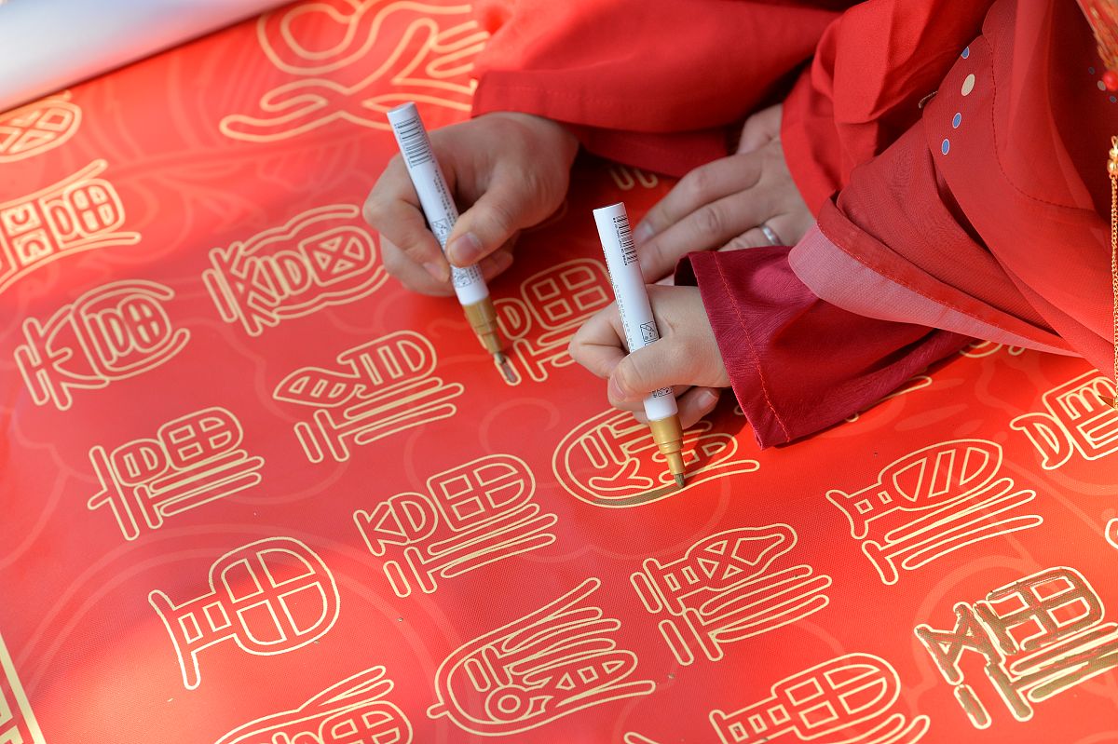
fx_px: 3601
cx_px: 559
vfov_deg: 11.8
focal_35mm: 116
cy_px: 372
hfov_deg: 17.6
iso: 640
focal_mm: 116
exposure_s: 1/1600
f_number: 4.5
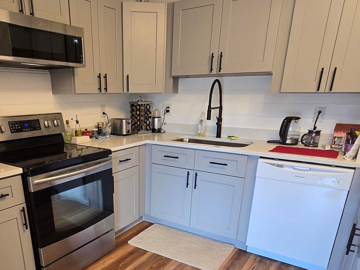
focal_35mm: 25
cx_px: 142
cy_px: 199
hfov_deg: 68.6
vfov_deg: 52.7
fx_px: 260
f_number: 2.2
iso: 125
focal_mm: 2.2
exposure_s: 1/60
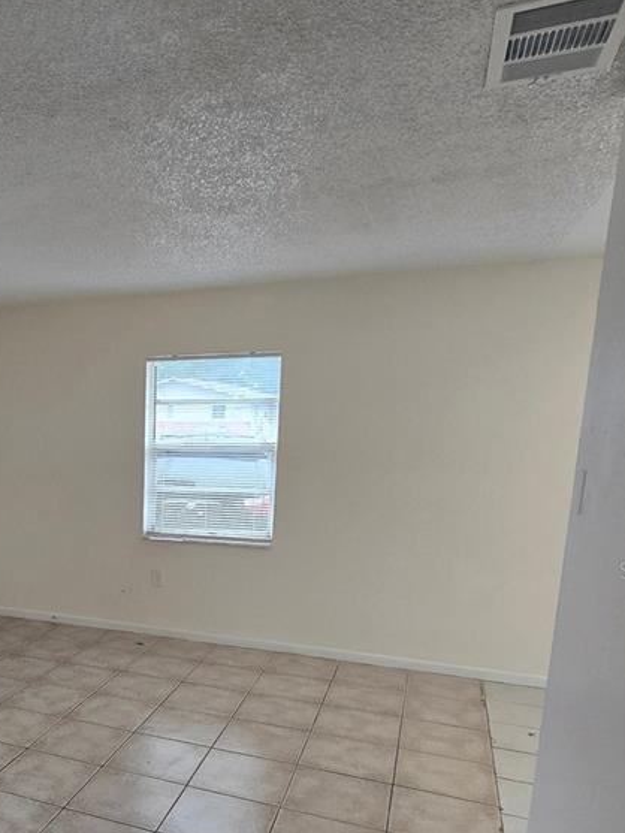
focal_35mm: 28
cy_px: 570
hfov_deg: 44.8
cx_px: 52
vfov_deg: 61.5
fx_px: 674
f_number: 2.2
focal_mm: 2.2
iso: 80
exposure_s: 1/60
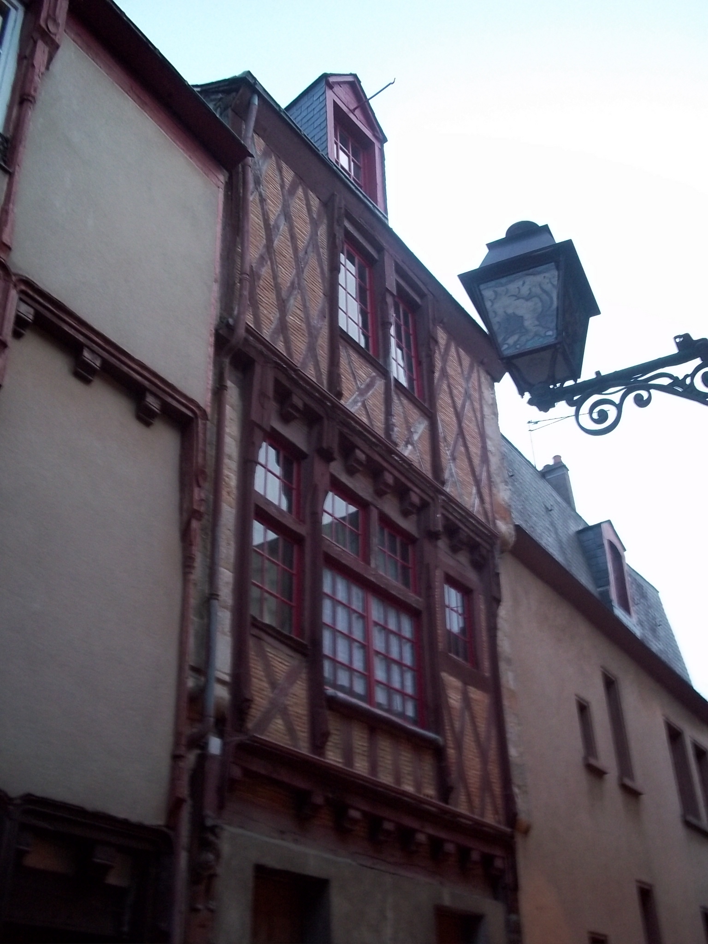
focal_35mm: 36
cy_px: 472
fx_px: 982
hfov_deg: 39.7
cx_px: 354
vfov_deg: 51.4
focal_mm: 6.5
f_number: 3.1
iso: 160
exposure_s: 1/15
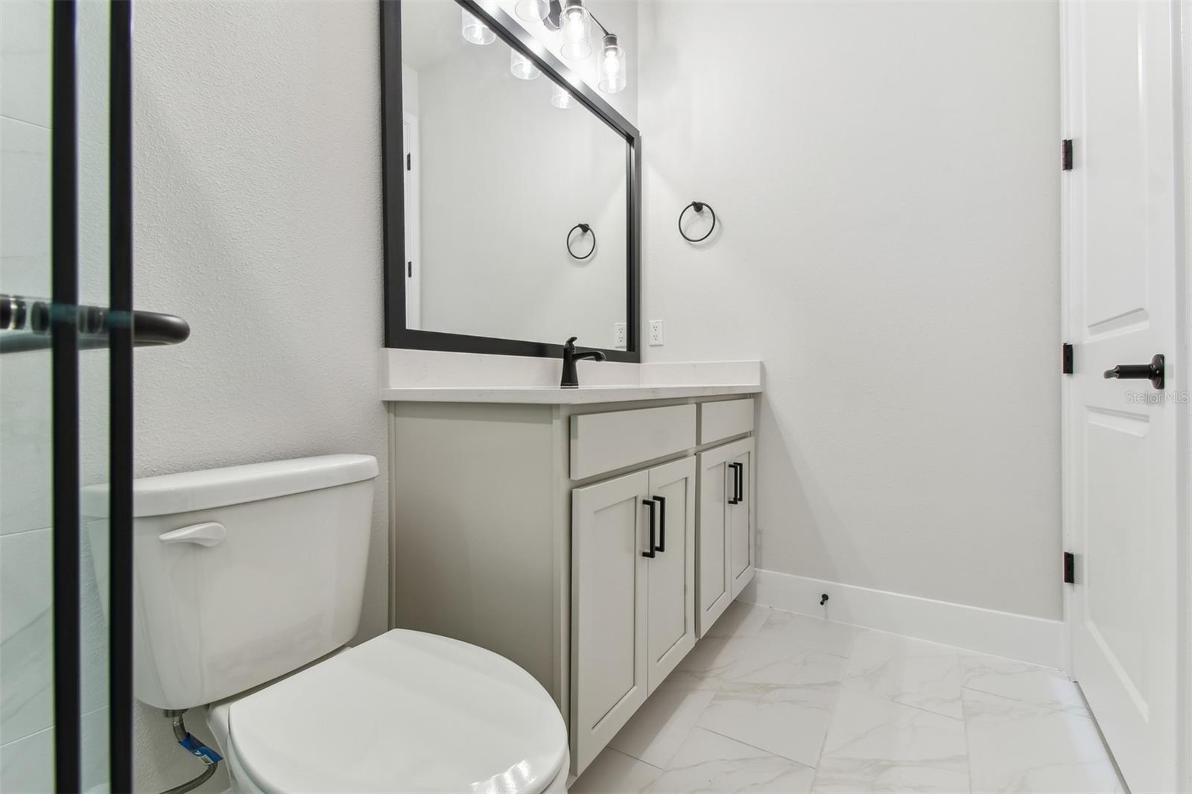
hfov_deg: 100.4
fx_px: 497
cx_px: 596
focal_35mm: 15
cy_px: 397
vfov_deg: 77.3
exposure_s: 1/8
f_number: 7.1
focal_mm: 10
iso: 100
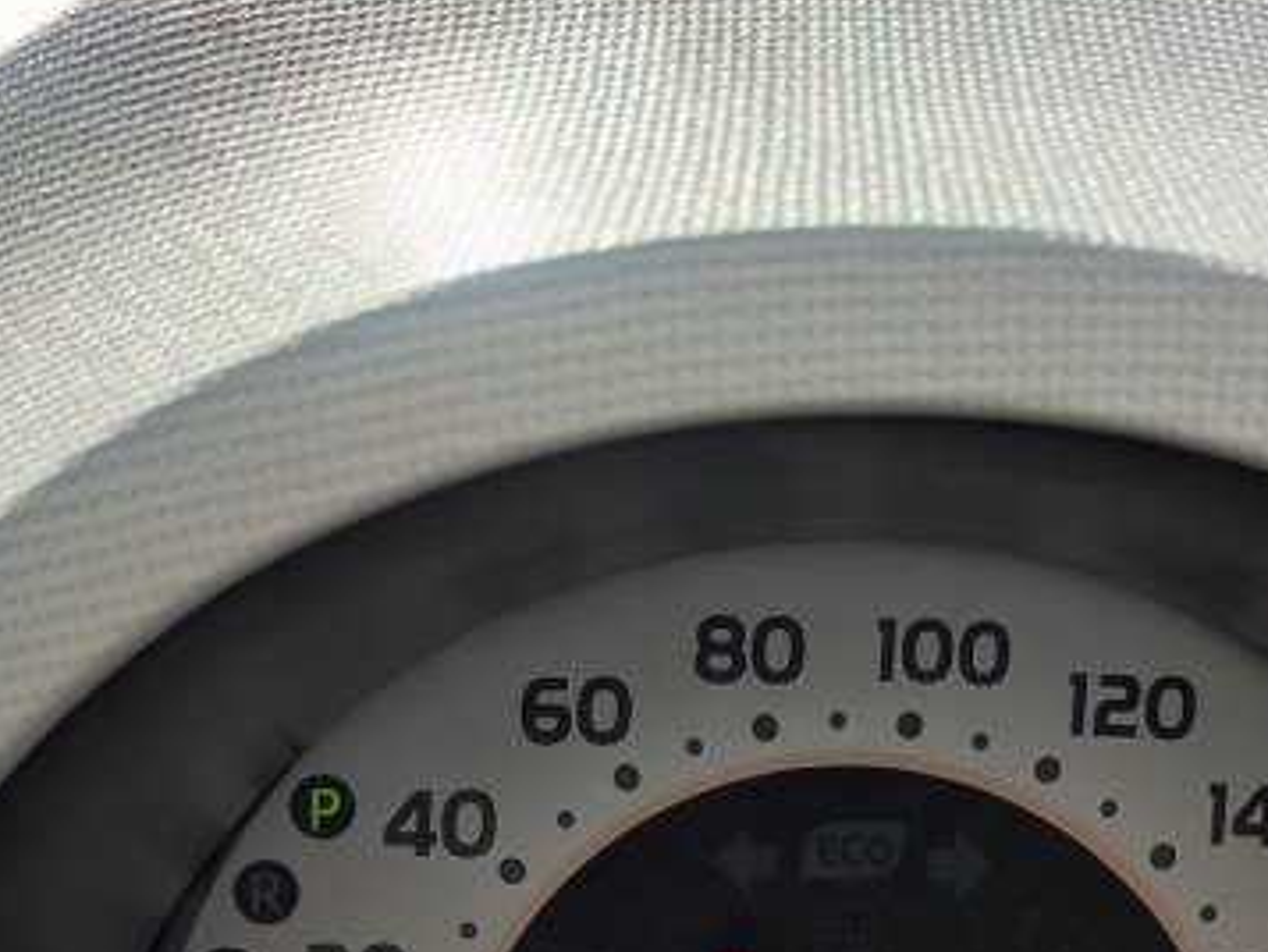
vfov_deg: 25.1
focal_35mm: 56
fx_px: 2052
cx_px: 868
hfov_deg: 34.0
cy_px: 902
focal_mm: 5.43
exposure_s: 1/1919
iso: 34
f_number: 1.89
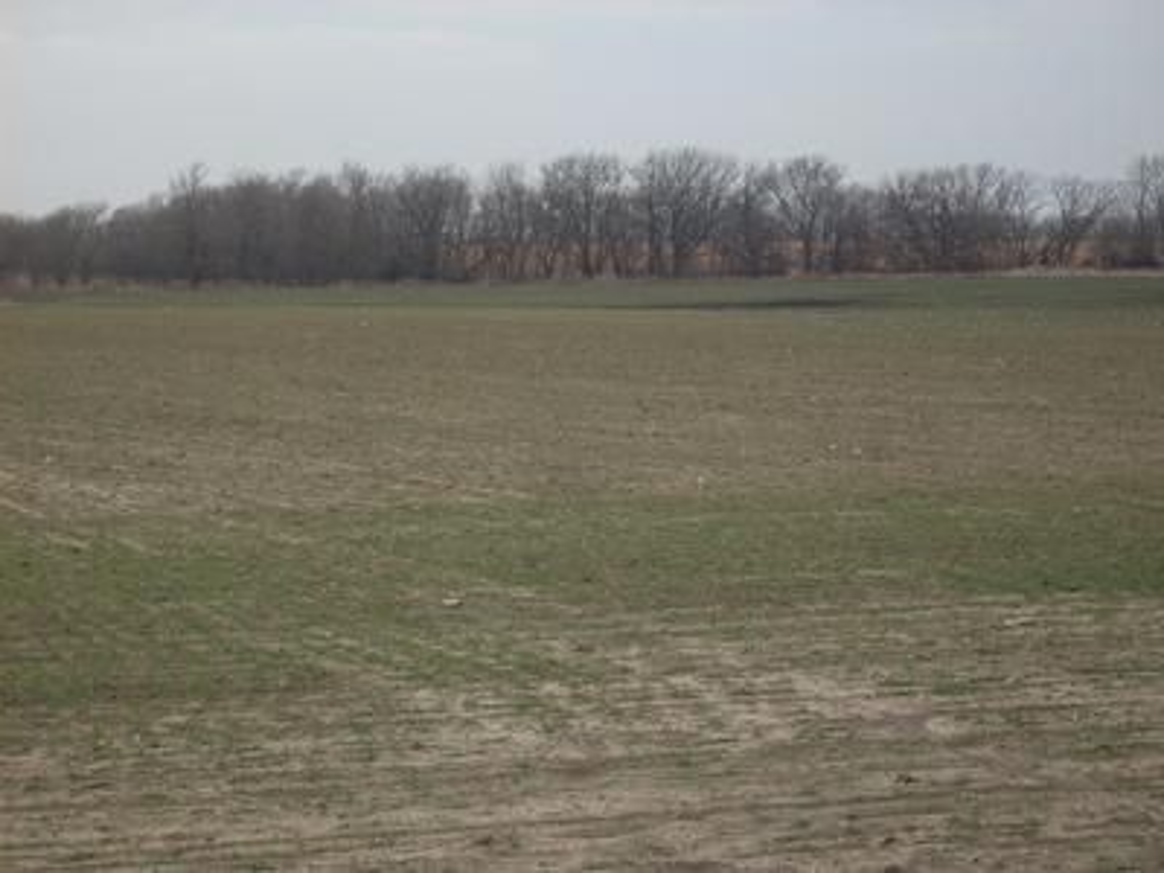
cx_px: 582
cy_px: 436
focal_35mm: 113
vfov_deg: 13.1
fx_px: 3800
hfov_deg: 17.4
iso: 64
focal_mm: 18.6
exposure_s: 1/130
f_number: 5.2
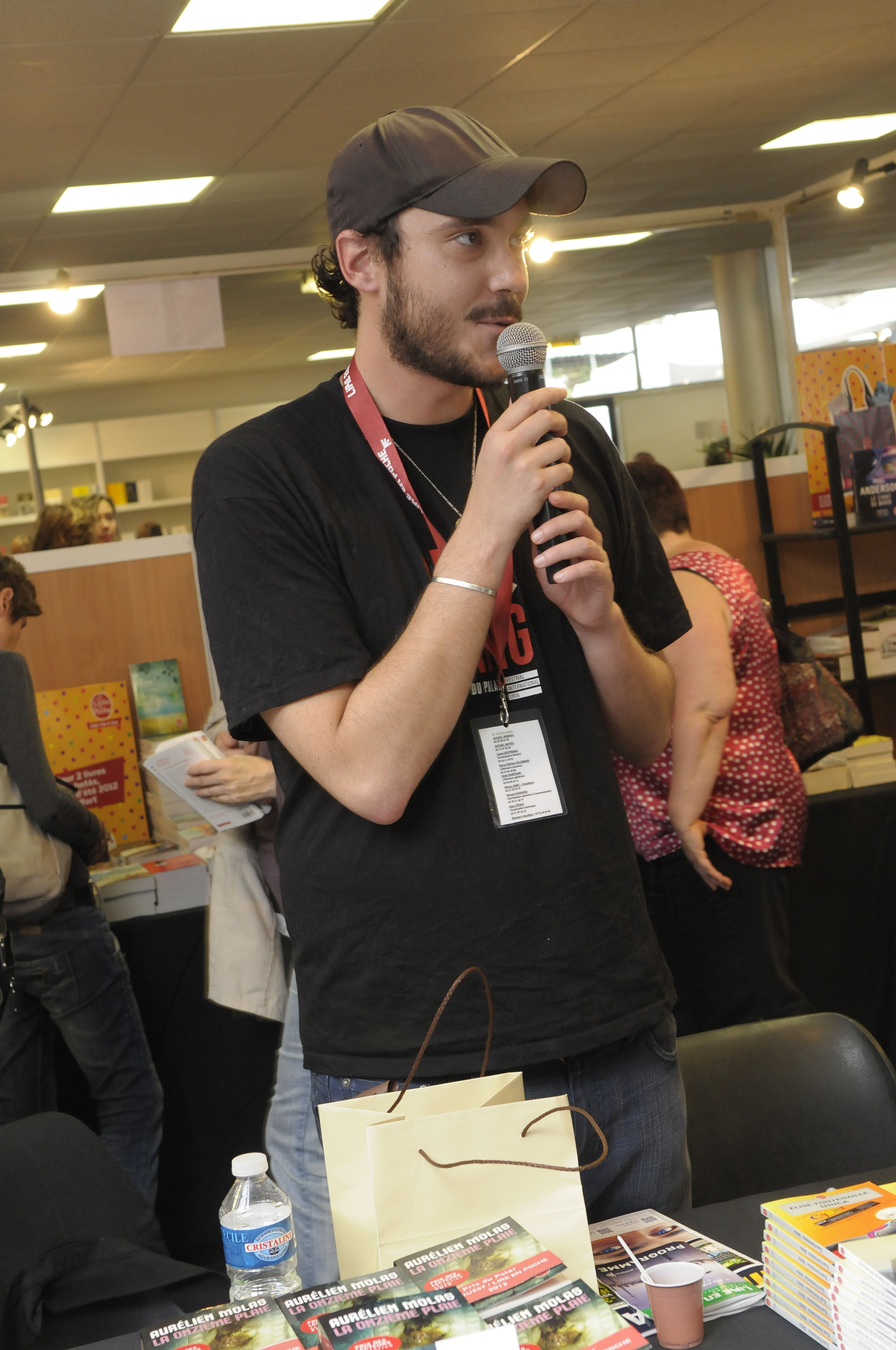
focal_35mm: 57
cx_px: 448
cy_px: 675
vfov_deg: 35.1
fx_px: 2133
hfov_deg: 23.7
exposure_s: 1/50
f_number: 5.6
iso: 1000
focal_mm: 38
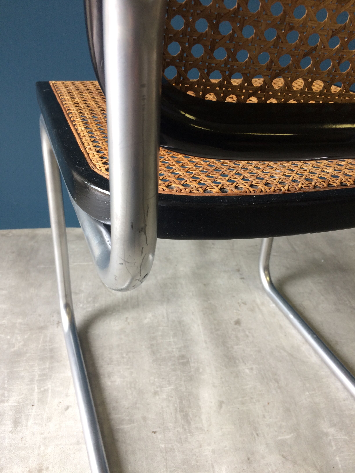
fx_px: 397
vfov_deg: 61.7
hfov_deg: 48.2
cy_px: 236
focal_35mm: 29
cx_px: 178
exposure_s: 1/33
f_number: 2.2
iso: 40
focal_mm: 4.15
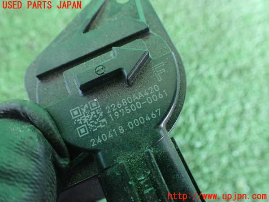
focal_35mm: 30
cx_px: 134
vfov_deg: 46.8
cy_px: 101
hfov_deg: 60.0
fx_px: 233
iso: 1000
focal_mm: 5.4
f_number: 2.3
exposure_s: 1/30
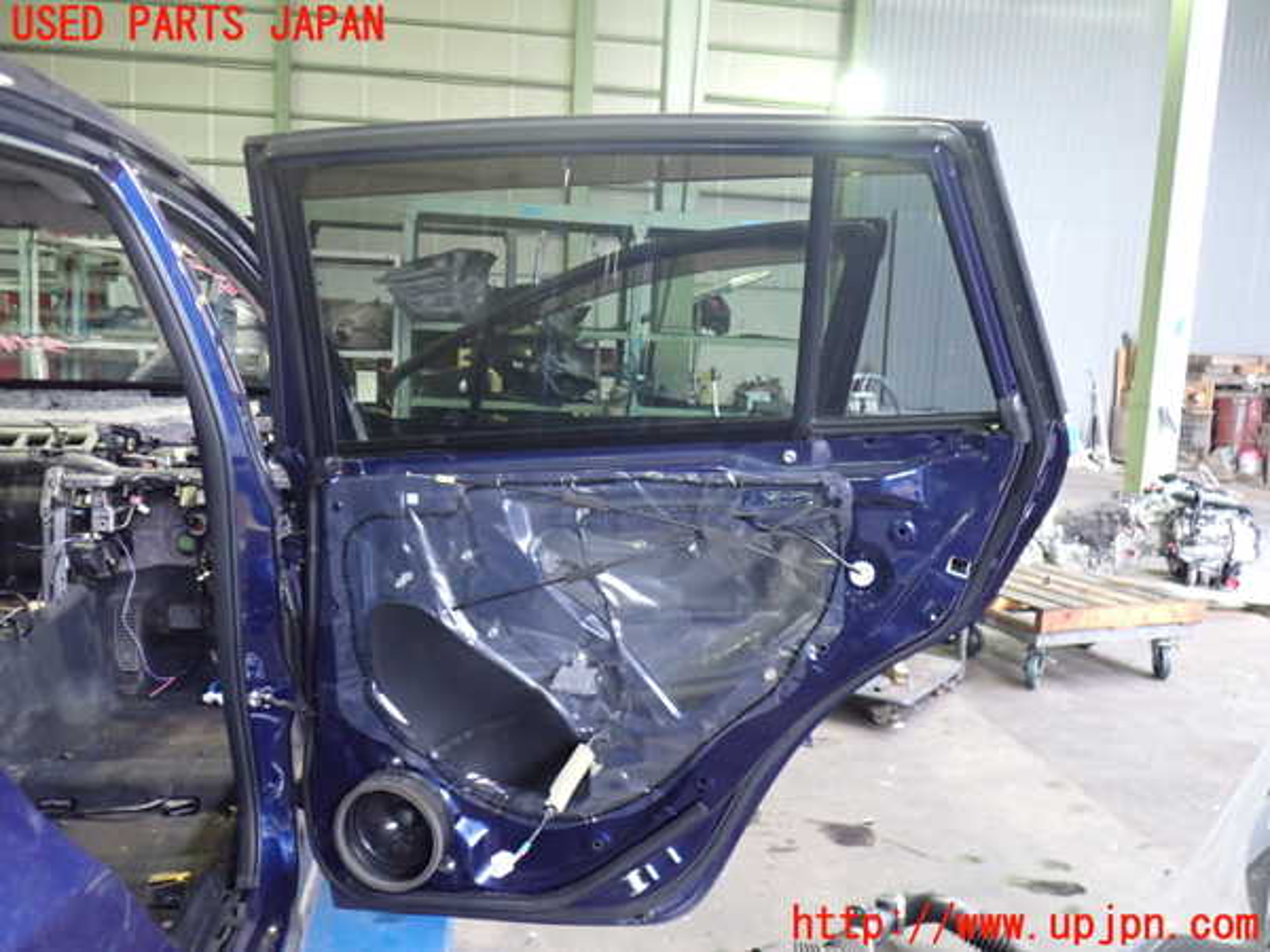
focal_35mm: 30
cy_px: 476
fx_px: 1101
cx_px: 635
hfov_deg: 60.0
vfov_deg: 46.8
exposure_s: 1/30
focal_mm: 5.4
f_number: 2.3
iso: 800
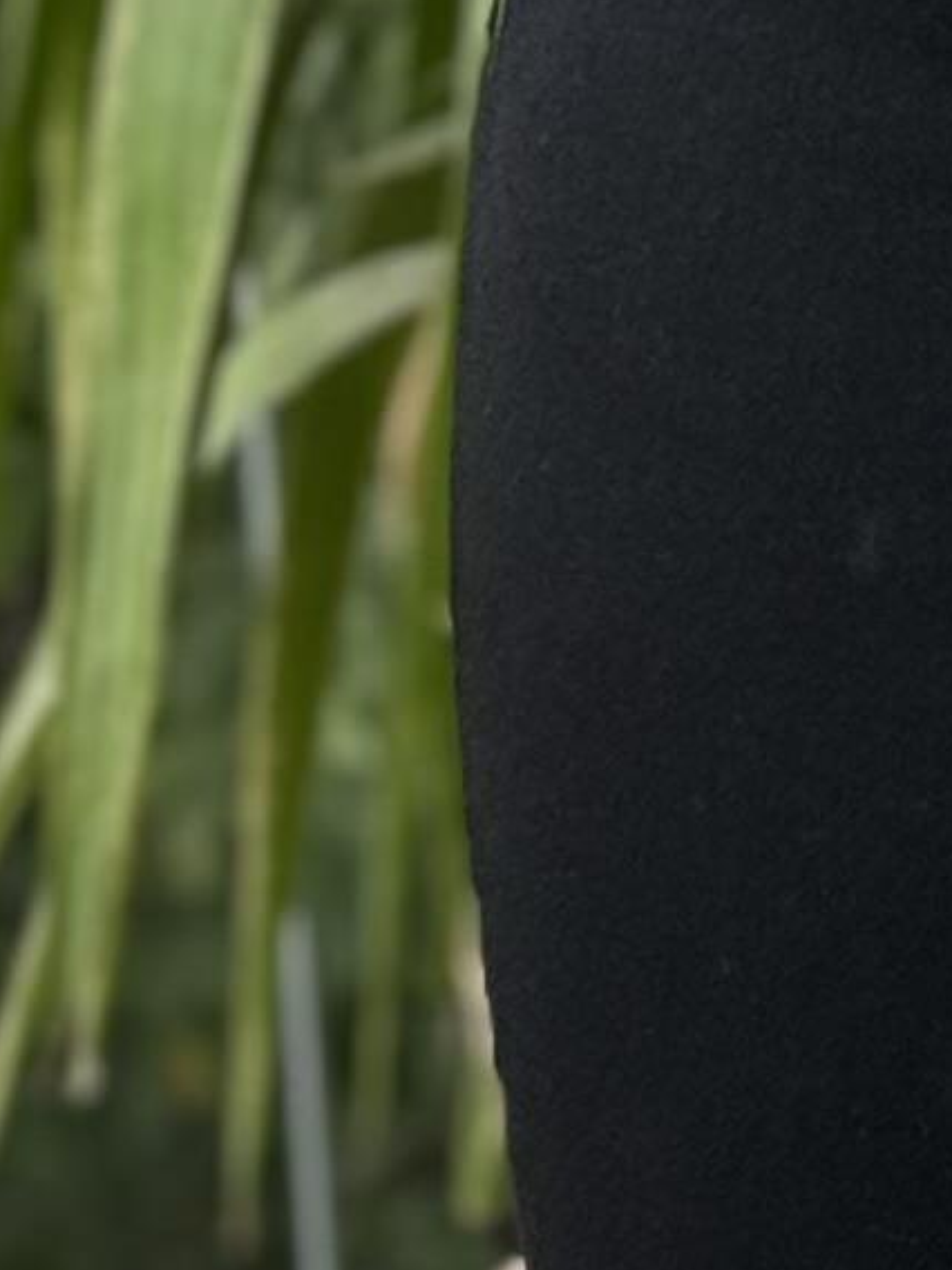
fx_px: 12504
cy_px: 2629
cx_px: 2125
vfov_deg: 5.7
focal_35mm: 341
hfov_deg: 4.3
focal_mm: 6.76
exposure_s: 1/206
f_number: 1.78
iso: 64
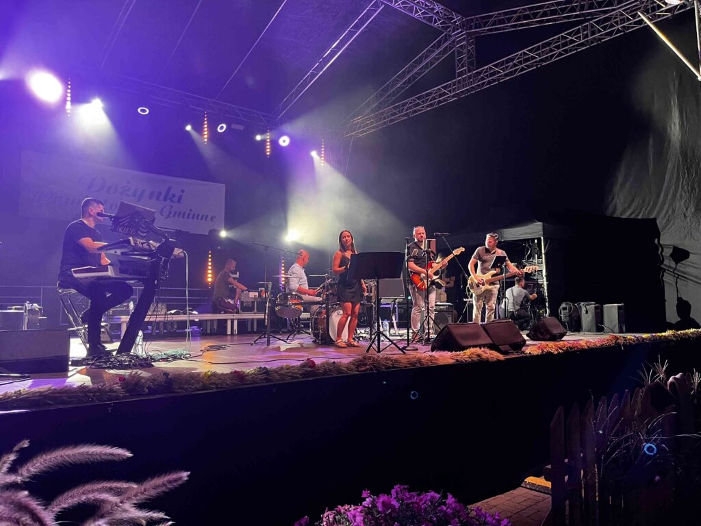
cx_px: 350
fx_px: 527
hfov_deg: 67.3
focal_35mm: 26
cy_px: 263
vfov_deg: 53.1
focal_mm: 5.1
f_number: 1.6
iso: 250
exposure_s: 1/60
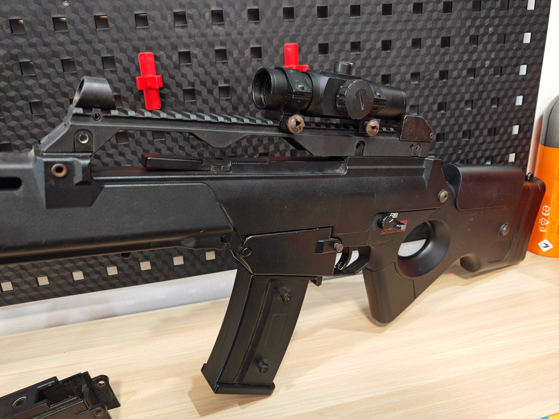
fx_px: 388
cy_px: 210
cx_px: 280
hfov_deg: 71.6
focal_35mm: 24
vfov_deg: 56.8
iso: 640
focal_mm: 6.83
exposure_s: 1/50
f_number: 2
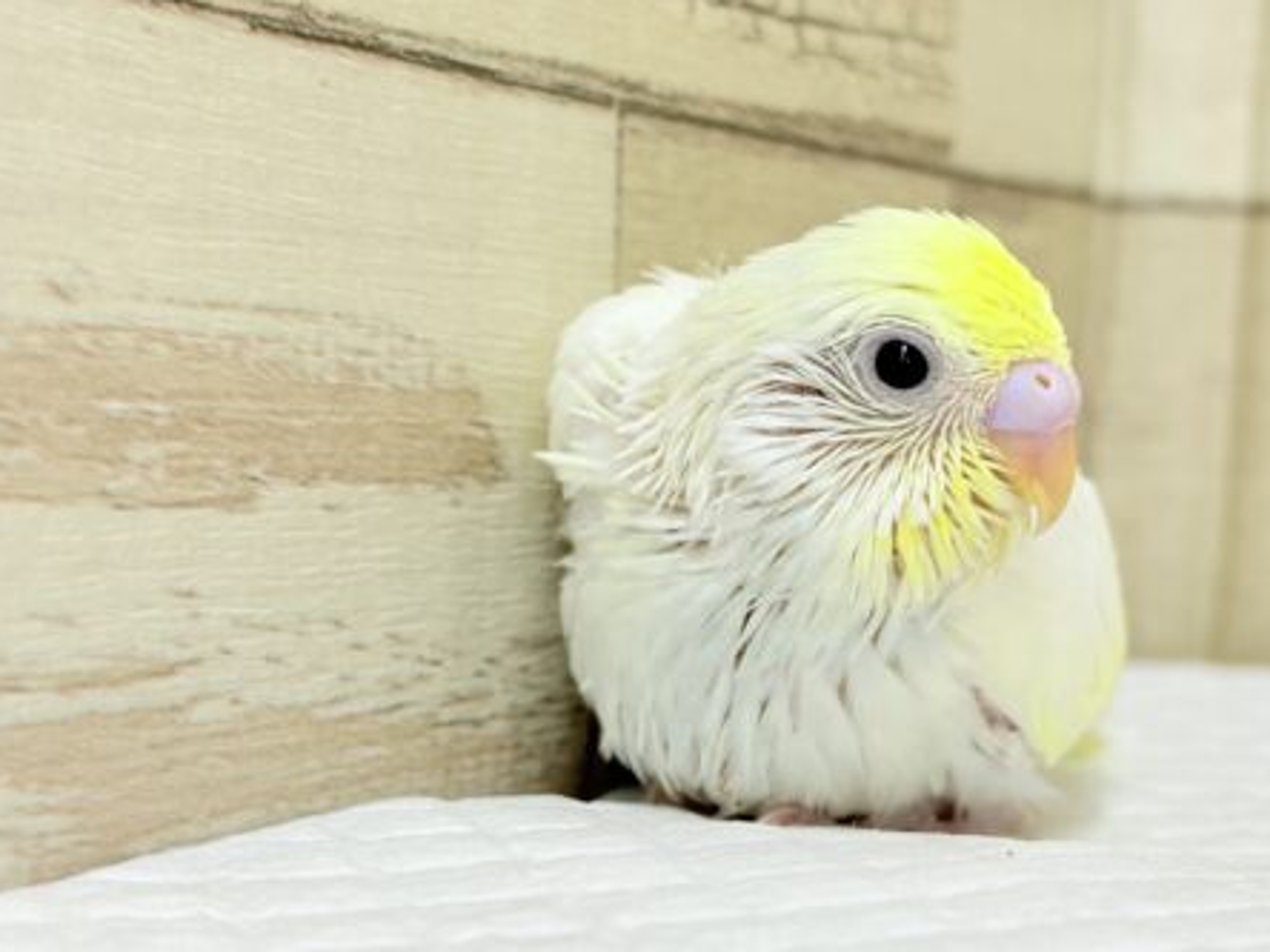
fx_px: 2752
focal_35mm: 75
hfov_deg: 26.0
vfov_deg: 19.6
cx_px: 655
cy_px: 449
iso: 100
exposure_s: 1/100
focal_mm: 5.96
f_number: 1.6
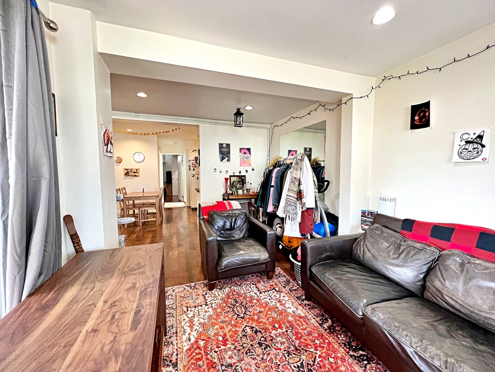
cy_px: 186
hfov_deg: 106.2
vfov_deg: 89.9
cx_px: 248
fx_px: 186
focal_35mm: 13
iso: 250
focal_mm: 1.57
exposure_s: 1/60
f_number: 1.8
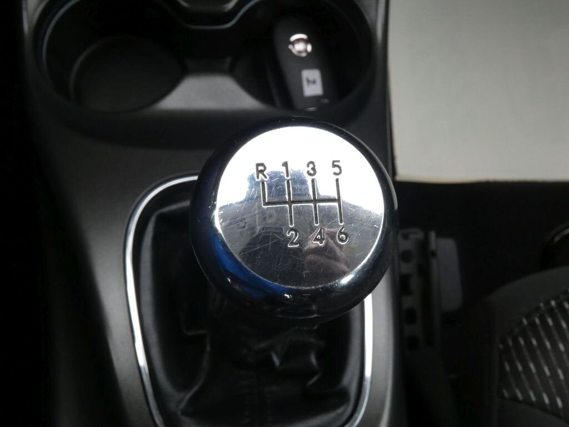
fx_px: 674
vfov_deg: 35.1
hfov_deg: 45.8
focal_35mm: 41
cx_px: 284
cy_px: 214
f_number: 5.6
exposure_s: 1/80
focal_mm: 7.3
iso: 320
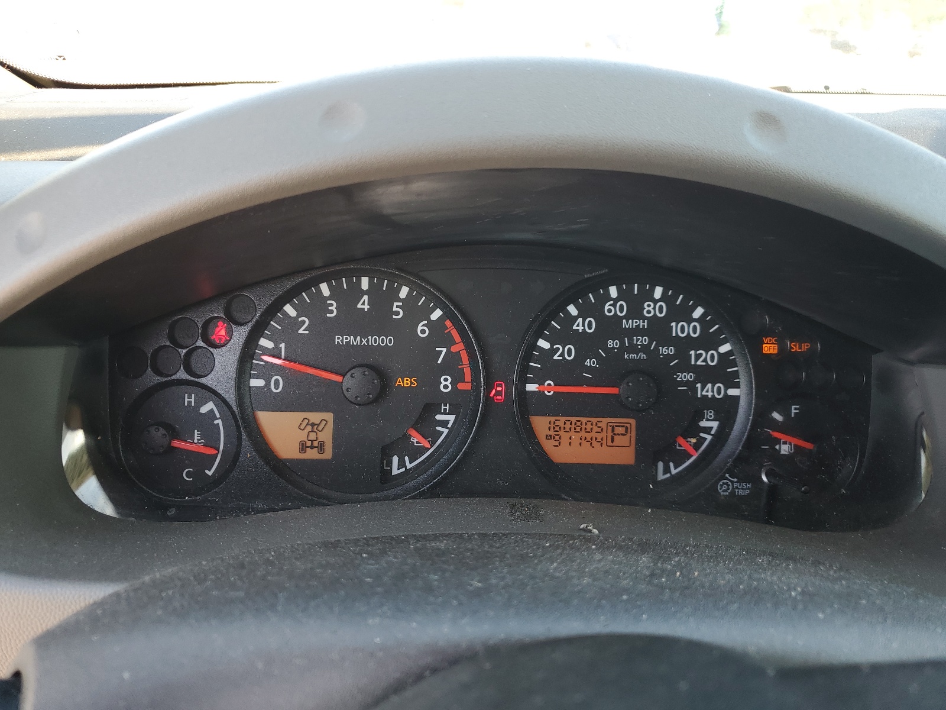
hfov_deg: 67.3
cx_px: 473
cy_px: 355
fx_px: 711
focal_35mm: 26
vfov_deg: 53.1
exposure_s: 1/123
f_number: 1.5
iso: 50
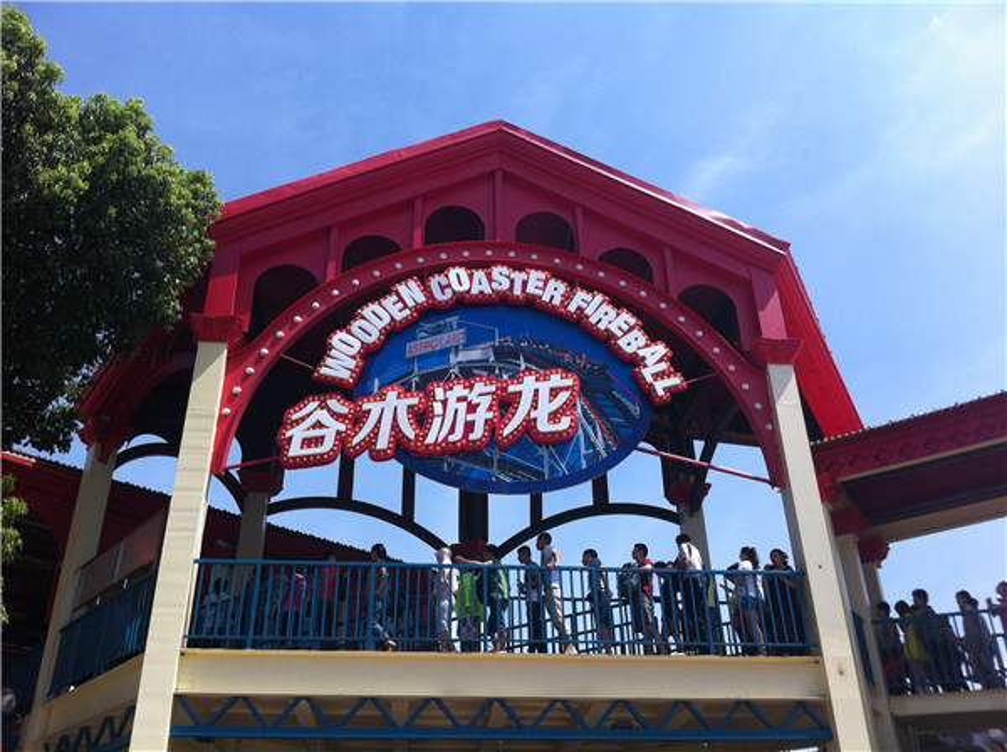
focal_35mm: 35
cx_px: 504
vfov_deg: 40.6
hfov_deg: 52.7
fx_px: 1017
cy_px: 376
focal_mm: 3.85
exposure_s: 1/1160
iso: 80
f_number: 2.8
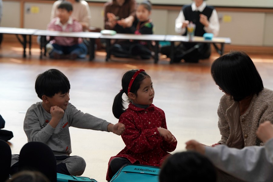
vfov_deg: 10.2
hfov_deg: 15.3
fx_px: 1016
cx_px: 136
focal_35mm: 134
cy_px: 91
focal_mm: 134
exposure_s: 1/160
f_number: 4
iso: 500
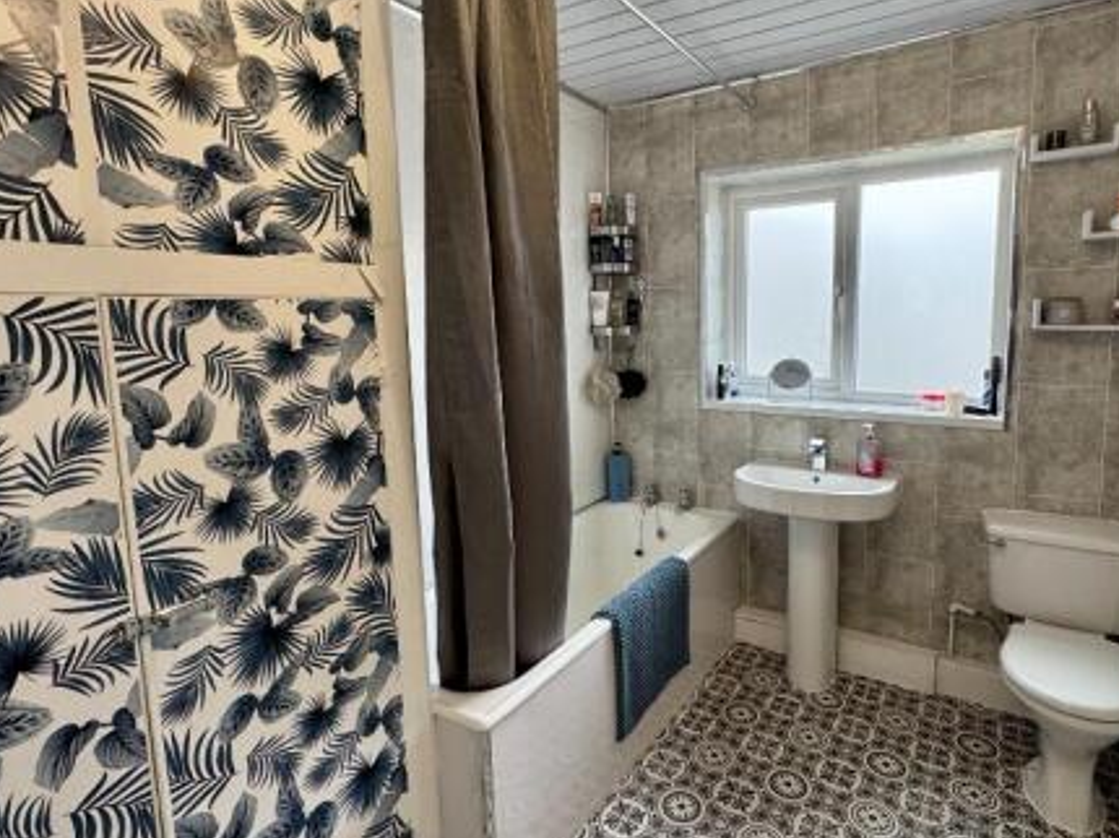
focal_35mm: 19
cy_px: 386
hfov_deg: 84.4
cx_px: 621
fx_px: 614
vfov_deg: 68.5
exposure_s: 1/100
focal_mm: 2.22
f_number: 2.2
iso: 100
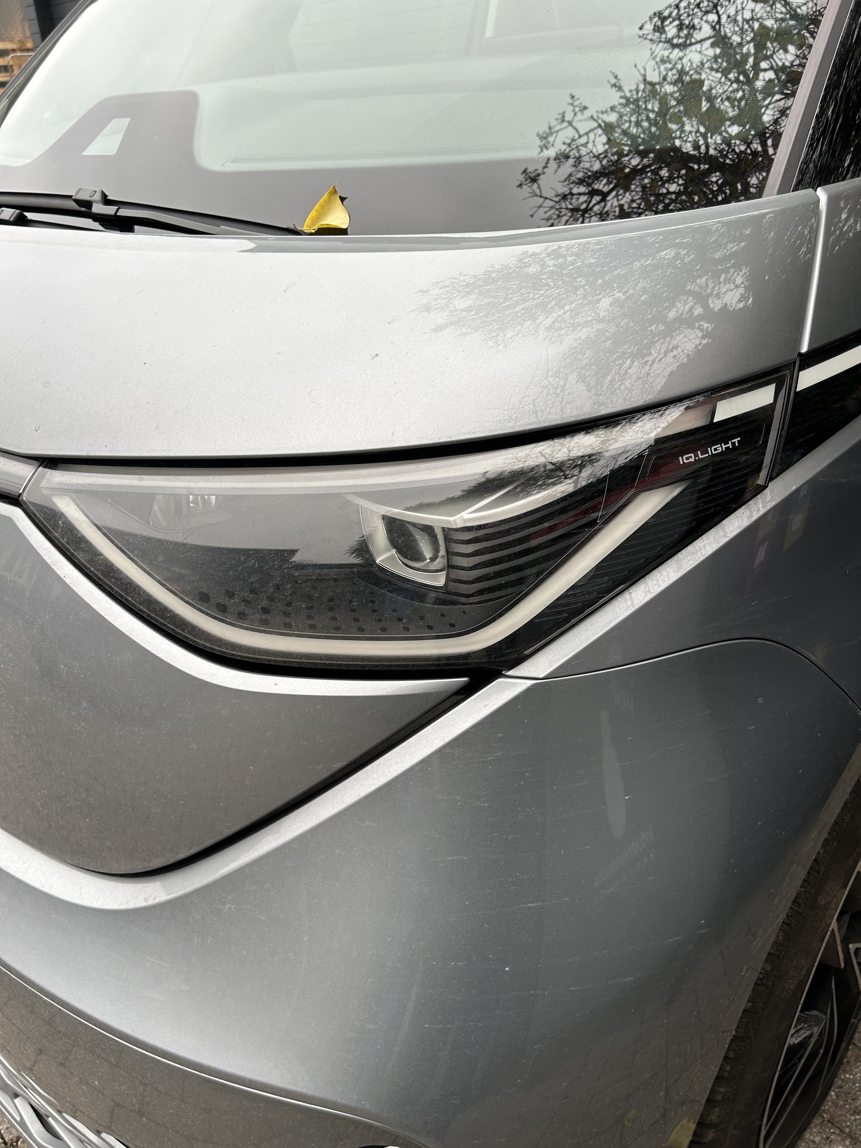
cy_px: 574
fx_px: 862
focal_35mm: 26
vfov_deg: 67.3
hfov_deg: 53.1
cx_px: 430
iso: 32
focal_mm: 5.7
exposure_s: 1/143
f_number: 1.5
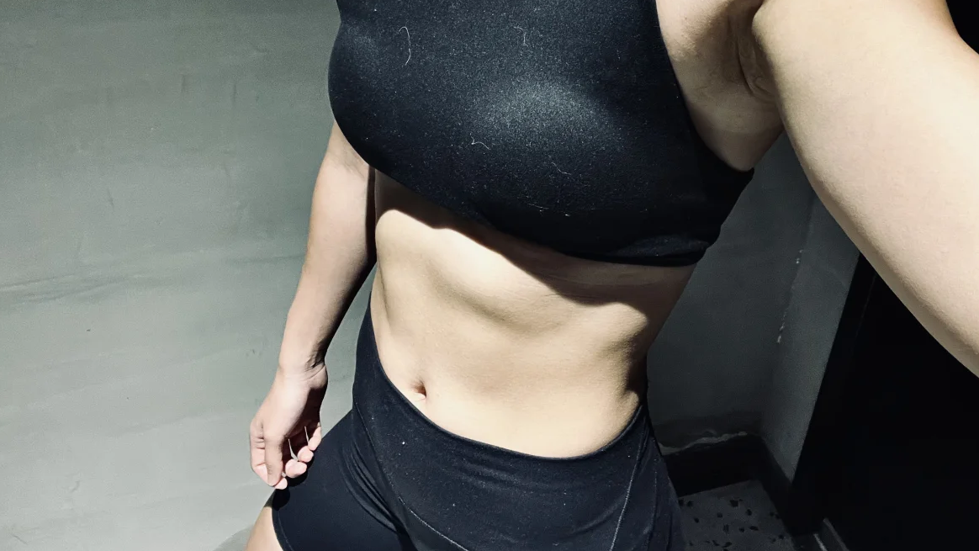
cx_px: 492
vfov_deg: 37.1
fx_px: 805
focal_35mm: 31
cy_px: 153
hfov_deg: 62.6
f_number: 2.2
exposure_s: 1/25
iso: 400
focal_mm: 2.71
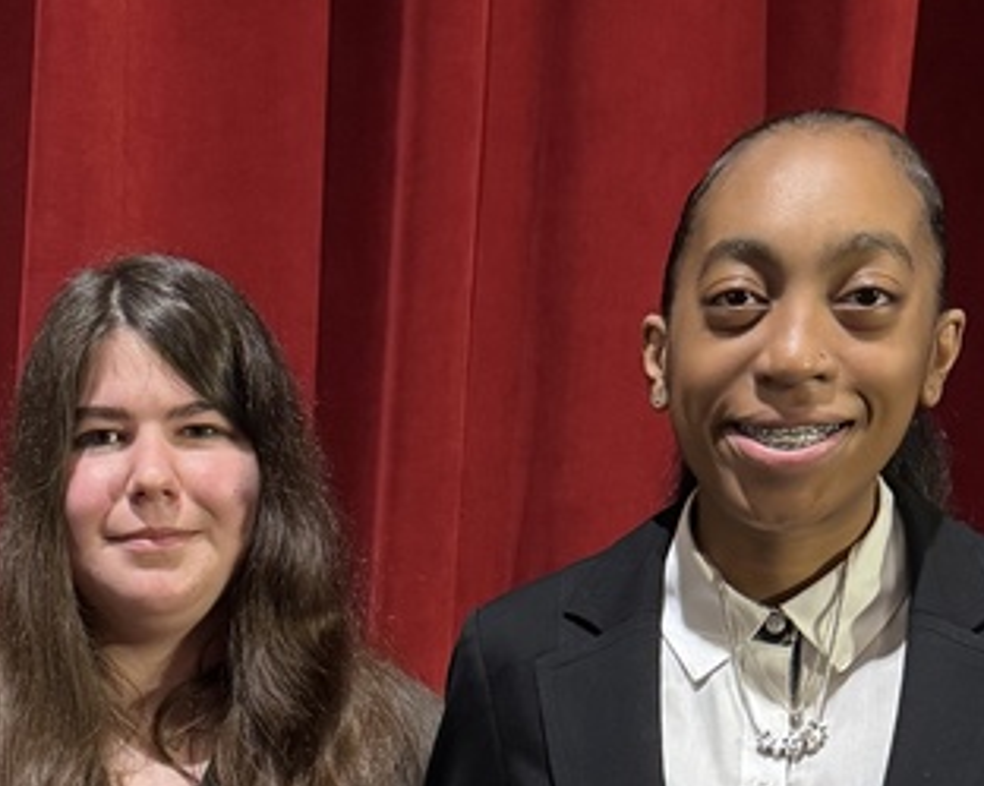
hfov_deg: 24.0
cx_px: 82
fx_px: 2240
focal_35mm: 77
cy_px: 1354
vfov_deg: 16.9
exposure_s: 1/59
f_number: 1.78
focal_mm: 6.76
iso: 640
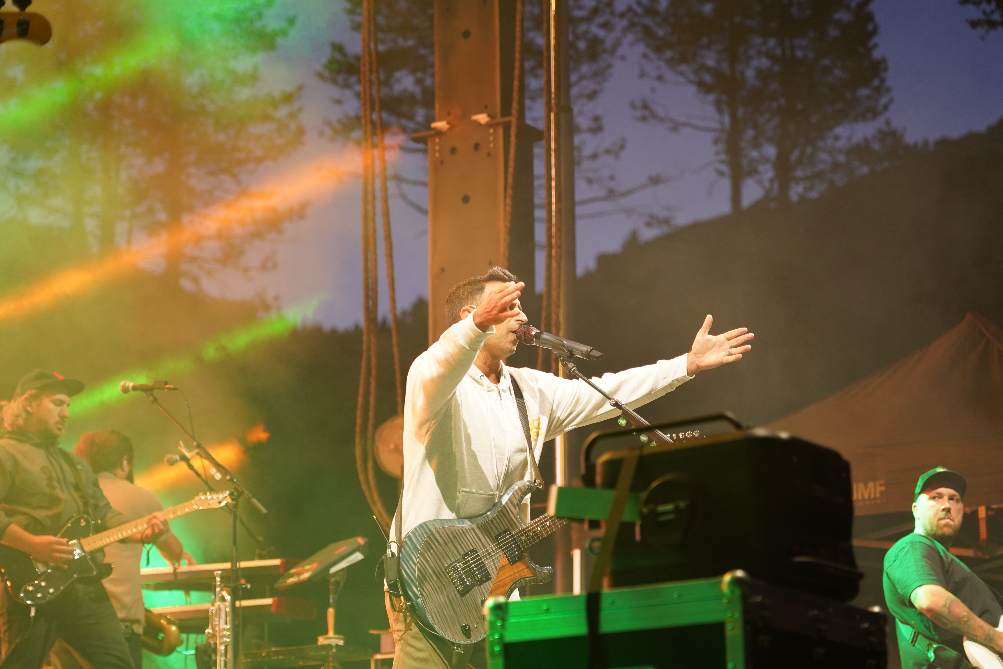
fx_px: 2925
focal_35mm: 105
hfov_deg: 19.5
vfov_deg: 13.0
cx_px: 502
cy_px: 334
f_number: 4
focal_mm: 105
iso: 1600
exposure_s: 1/160
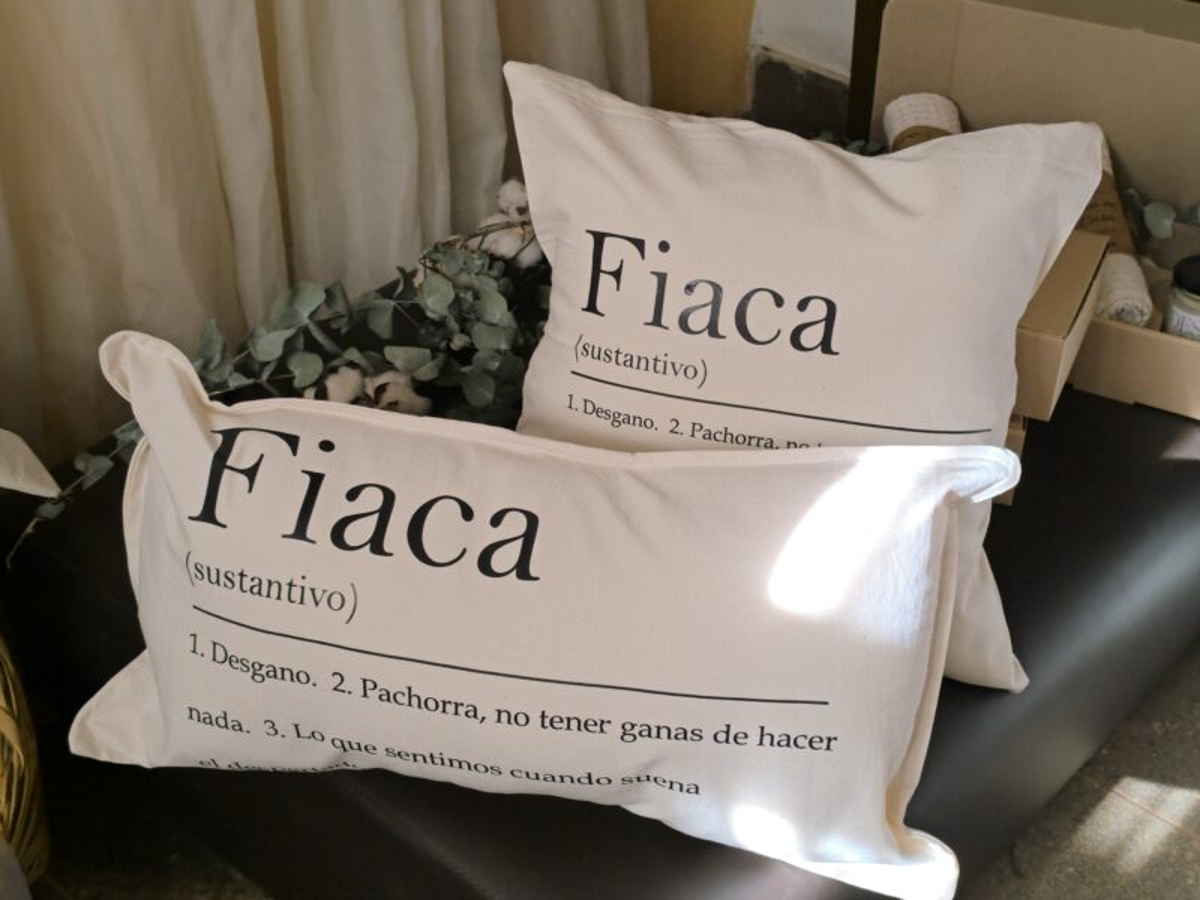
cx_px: 600
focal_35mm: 46
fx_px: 1595
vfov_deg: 31.5
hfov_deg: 41.2
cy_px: 450
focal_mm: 6.14
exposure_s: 1/100
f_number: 1.65
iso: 200
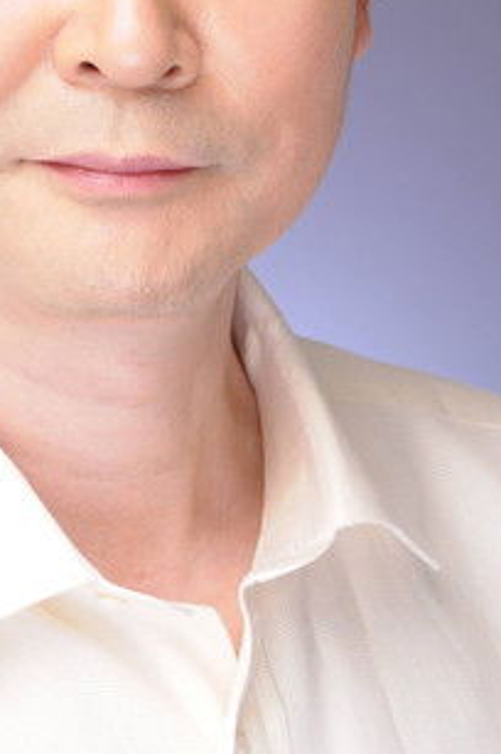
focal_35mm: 275
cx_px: 84
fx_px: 5758
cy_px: 165
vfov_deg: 7.5
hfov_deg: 5.0
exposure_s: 1/80
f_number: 11
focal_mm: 75
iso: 200
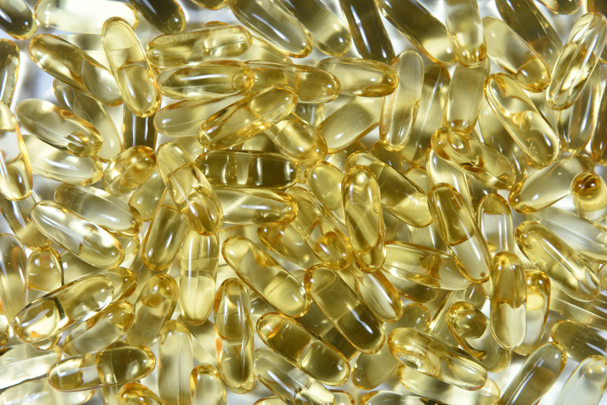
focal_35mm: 70
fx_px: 1181
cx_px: 304
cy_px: 202
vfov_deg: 19.5
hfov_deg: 28.8
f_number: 8
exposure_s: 1/200
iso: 400
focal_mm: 70
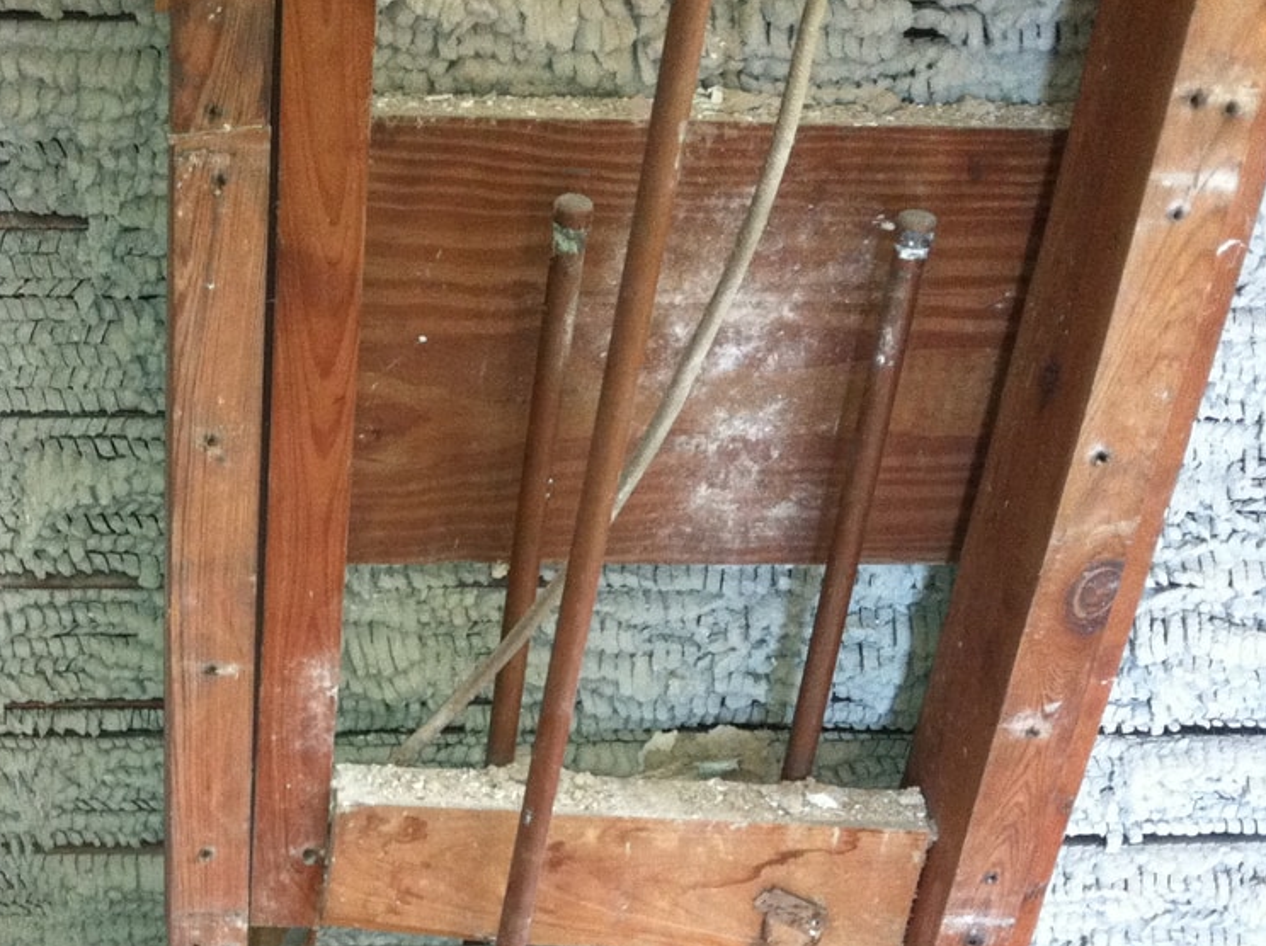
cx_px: 232
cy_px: 841
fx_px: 2301
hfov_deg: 30.0
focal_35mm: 63
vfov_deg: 22.7
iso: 250
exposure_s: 1/17
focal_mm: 3.85
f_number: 2.8
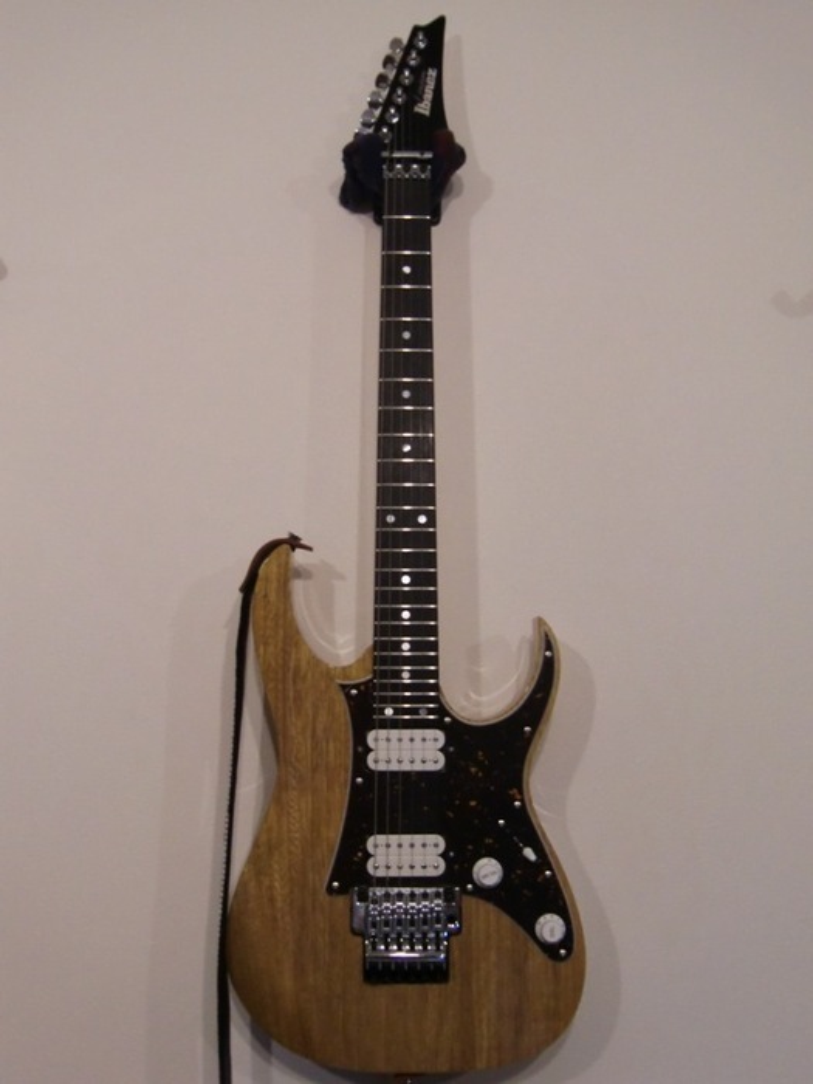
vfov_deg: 54.0
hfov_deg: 41.8
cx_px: 406
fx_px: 1065
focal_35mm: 34
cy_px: 542
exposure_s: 1/60
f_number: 3.6
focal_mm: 6.1
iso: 250
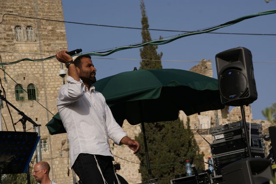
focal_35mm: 112
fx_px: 863
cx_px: 138
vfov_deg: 12.2
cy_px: 92
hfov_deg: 18.2
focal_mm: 75
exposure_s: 1/250
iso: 100
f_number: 11
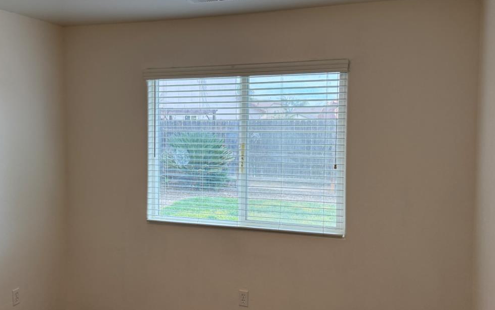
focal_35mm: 39
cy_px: 160
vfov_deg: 32.8
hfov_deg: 50.0
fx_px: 526
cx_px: 197
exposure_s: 1/240
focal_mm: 6.76
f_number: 1.78
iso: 160
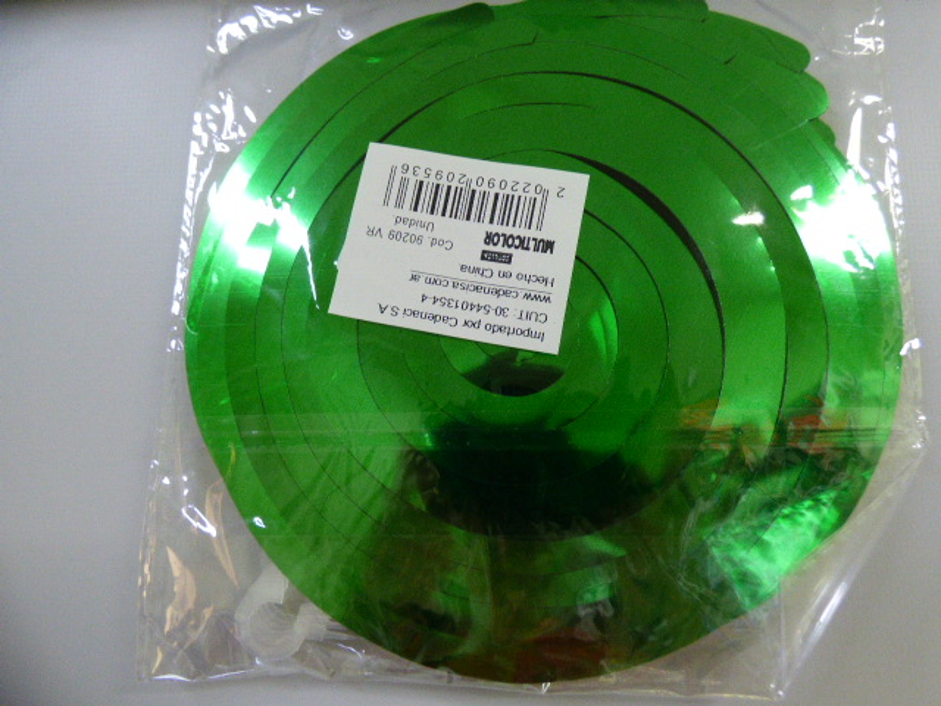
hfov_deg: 81.7
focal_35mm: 20
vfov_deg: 66.0
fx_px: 544
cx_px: 470
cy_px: 353
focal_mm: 3.58
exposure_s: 1/60
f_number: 2.8
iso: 400
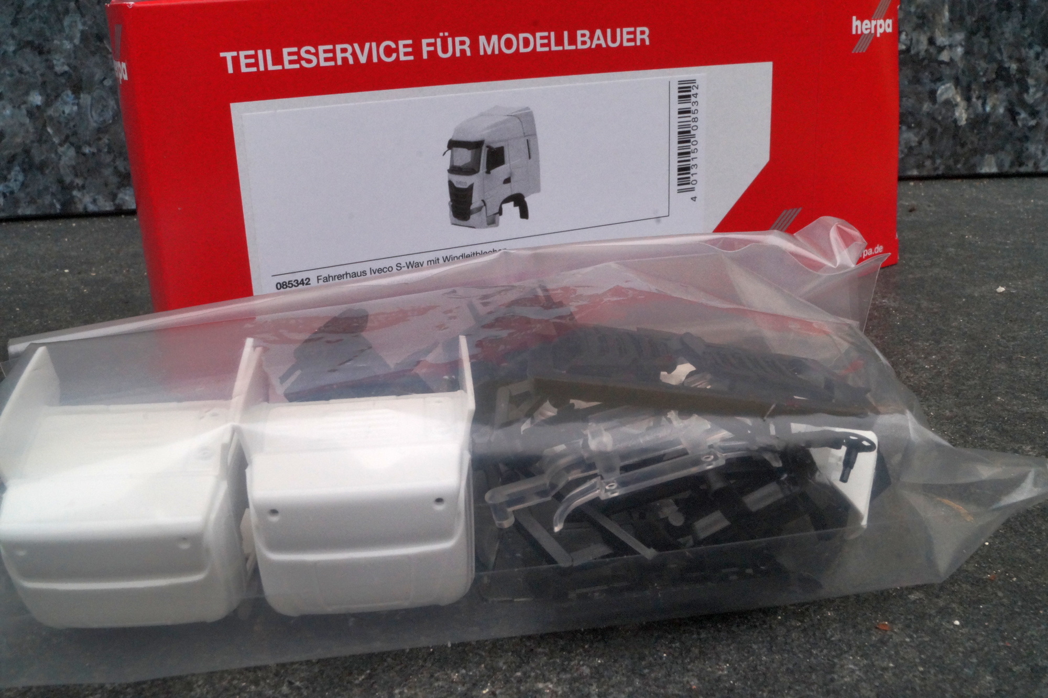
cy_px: 349
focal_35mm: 36
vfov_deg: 36.8
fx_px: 1047
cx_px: 524
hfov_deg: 53.2
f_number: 22
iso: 800
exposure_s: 1/60
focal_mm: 24
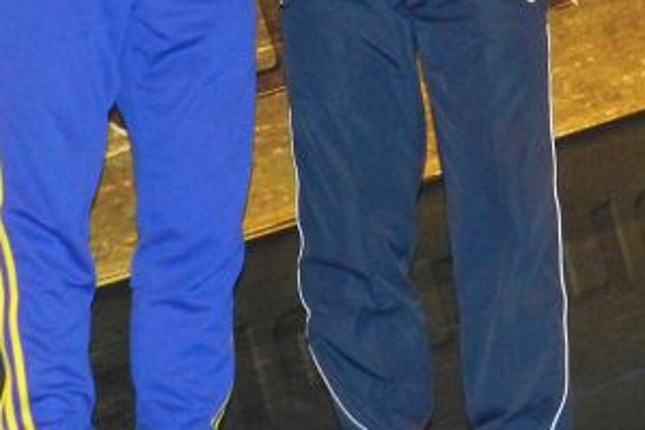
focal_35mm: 164
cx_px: 414
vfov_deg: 8.3
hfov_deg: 12.5
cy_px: -108
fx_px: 2937
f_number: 4.2
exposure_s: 1/30
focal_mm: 8.1
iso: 640
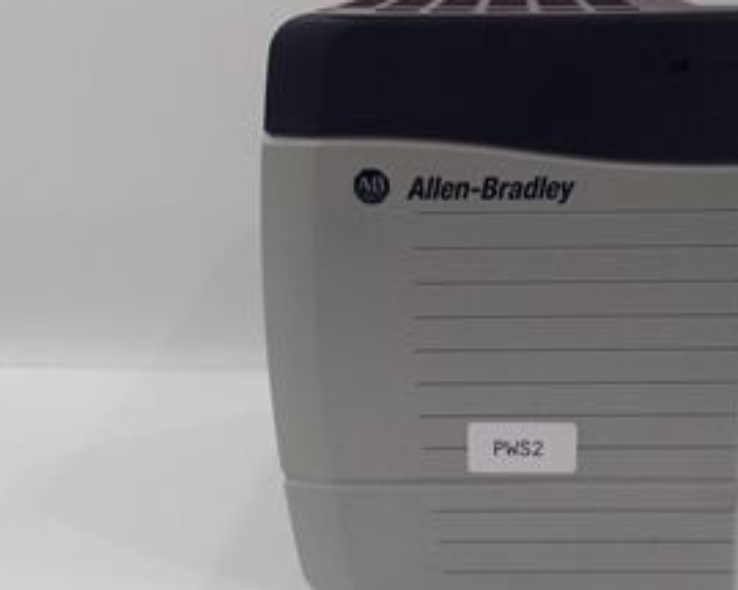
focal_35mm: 49
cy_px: 279
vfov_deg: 30.8
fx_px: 1070
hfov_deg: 37.5
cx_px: 513
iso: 238
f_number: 2
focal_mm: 3.79
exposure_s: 1/33
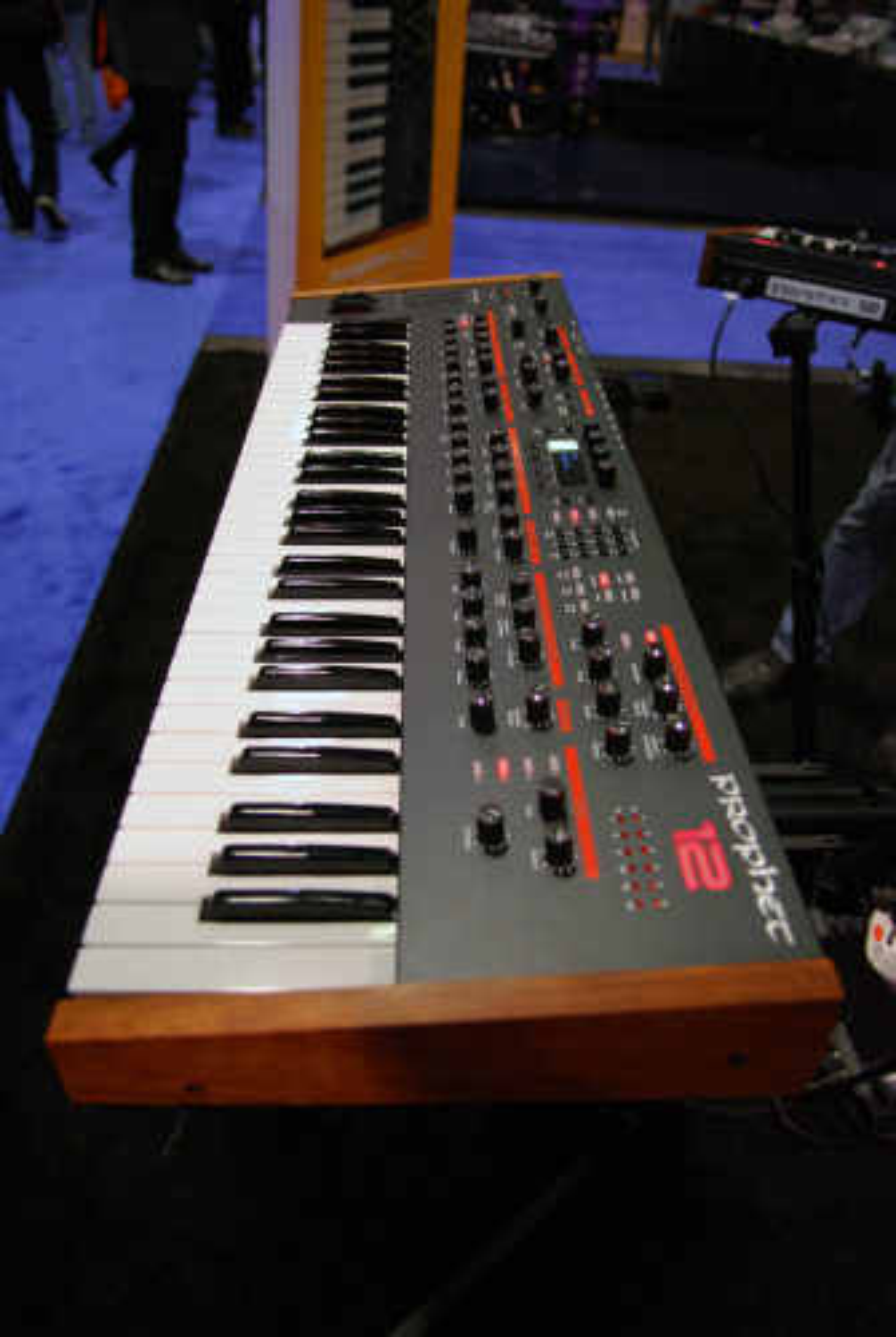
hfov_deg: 50.6
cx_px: 448
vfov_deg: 70.4
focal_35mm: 26
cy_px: 668
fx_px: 949
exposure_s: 1/125
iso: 500
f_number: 2.8
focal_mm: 17
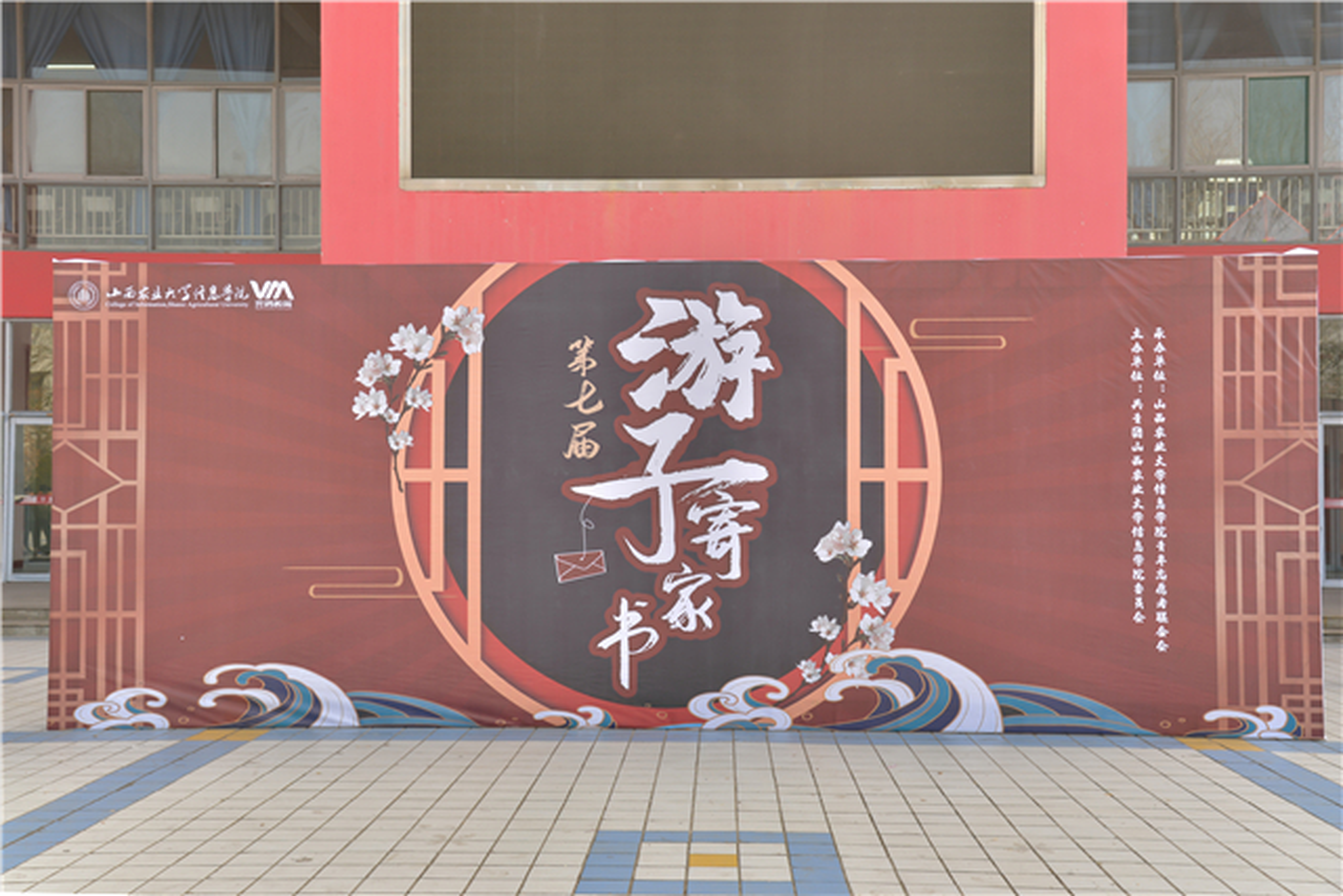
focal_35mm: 38
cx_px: 672
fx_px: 1418
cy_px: 448
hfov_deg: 50.7
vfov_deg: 35.1
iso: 100
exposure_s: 1/125
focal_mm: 38
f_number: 5.6
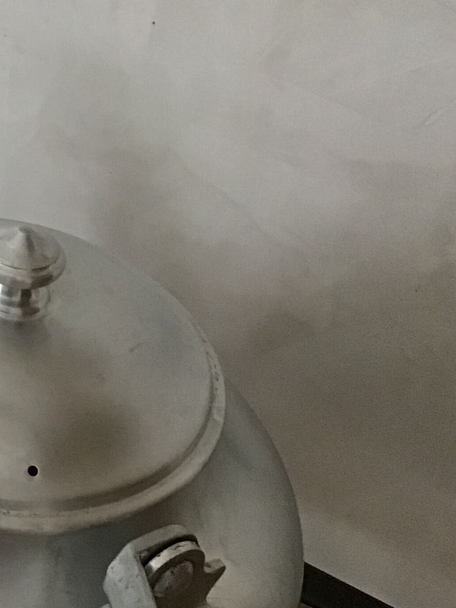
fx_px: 1299
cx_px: -76
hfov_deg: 18.9
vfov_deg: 26.3
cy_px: 253
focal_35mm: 74
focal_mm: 3.3
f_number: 2.4
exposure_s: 1/20
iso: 200
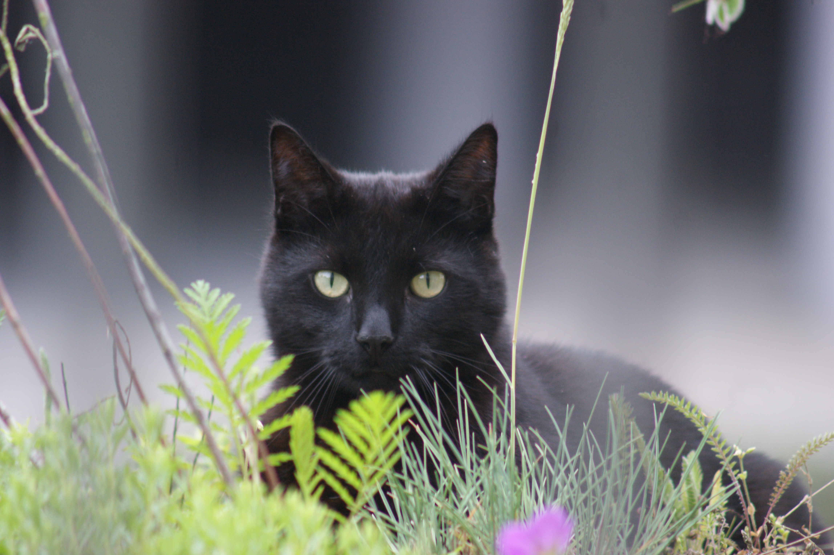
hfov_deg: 4.6
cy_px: 278
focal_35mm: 450
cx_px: 417
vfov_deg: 3.1
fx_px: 10419
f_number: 5.6
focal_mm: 300
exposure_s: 1/125
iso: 400
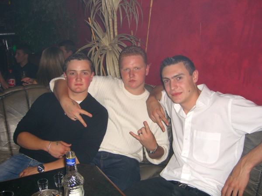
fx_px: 288
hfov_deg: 49.0
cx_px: 131
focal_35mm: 38
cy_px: 98
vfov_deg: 37.7
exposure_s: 1/60
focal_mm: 7.9
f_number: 2.8
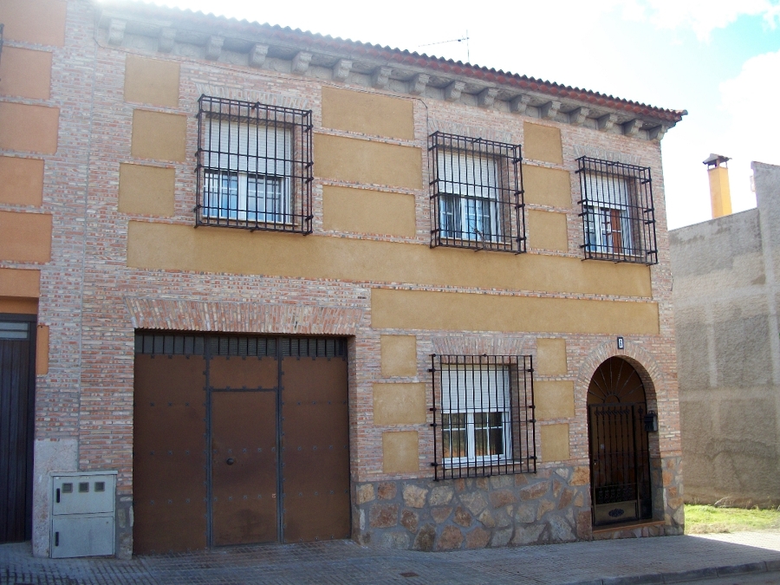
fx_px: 789
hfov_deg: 52.6
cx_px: 390
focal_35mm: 35
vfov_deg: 40.7
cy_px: 292
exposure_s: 1/200
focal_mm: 6.3
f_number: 3.1
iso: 80
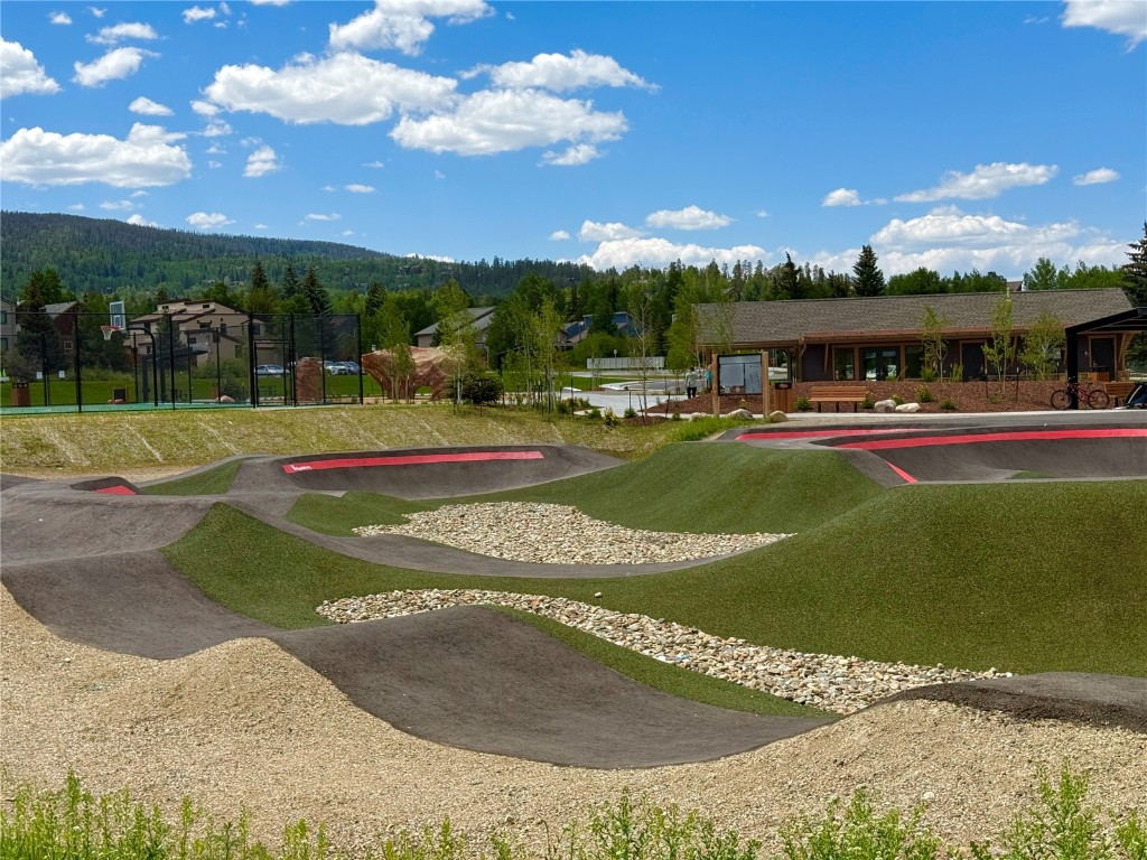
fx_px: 1590
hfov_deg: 39.7
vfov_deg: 30.3
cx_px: 574
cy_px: 430
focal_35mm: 48
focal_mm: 6.76
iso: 64
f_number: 1.78
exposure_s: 1/6024
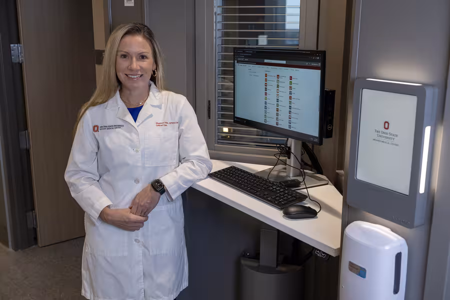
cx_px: 225
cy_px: 150
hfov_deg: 50.7
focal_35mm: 38
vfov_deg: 35.1
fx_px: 475
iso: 1000
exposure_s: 1/100
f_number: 6.3
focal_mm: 38
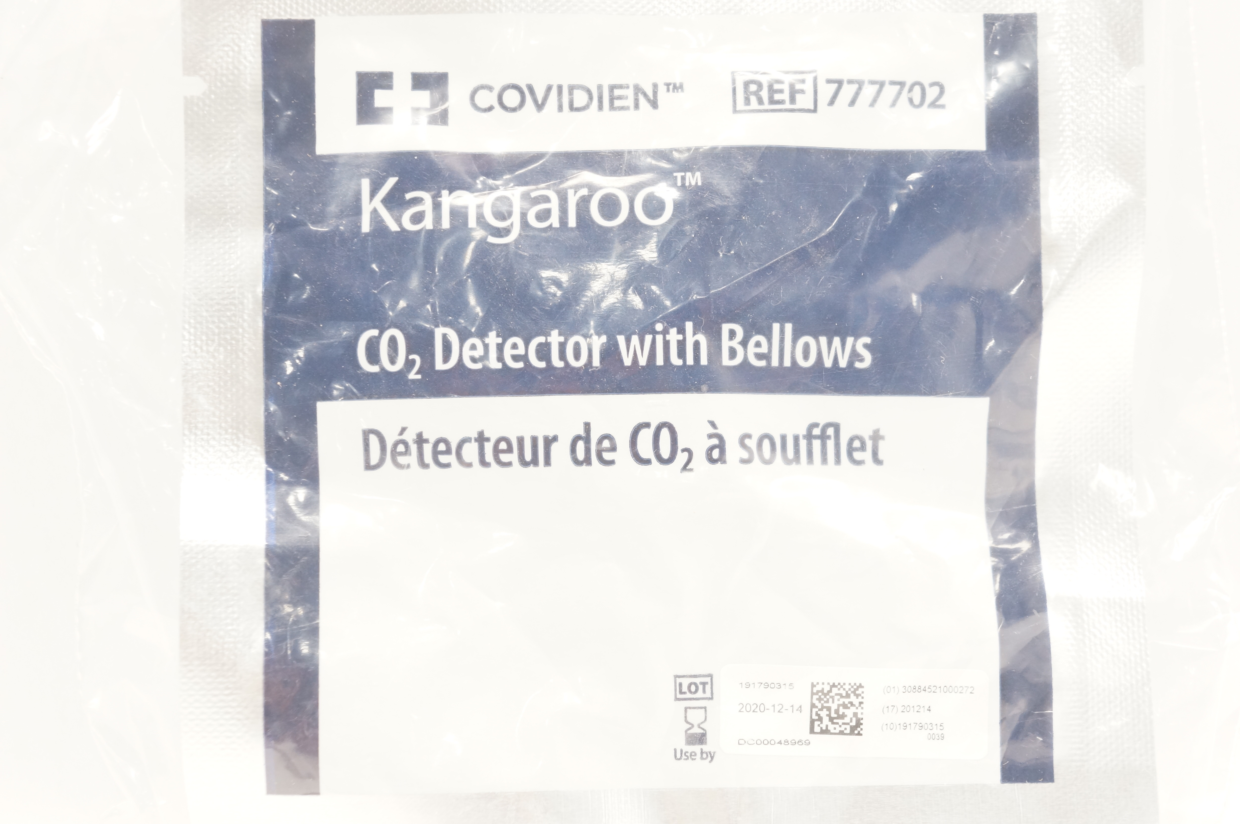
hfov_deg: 24.6
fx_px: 2839
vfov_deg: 16.5
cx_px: 620
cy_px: 412
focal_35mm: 82
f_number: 8
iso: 800
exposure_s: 1/30
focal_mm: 55
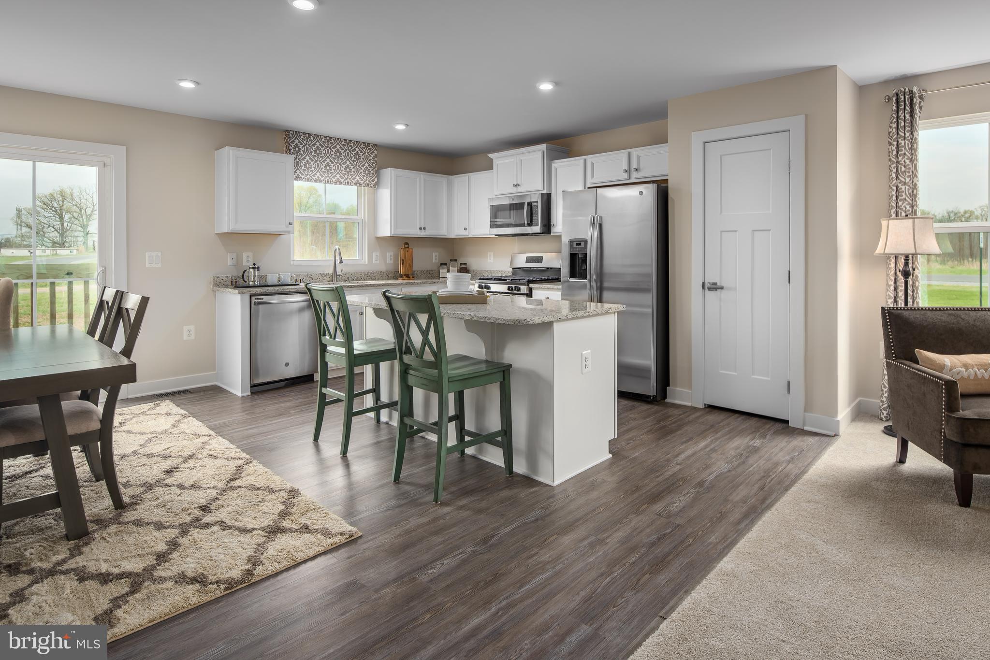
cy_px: 330
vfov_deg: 64.6
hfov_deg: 86.9
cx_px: 495
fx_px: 523
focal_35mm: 19
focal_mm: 19
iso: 200
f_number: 8
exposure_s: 1/250
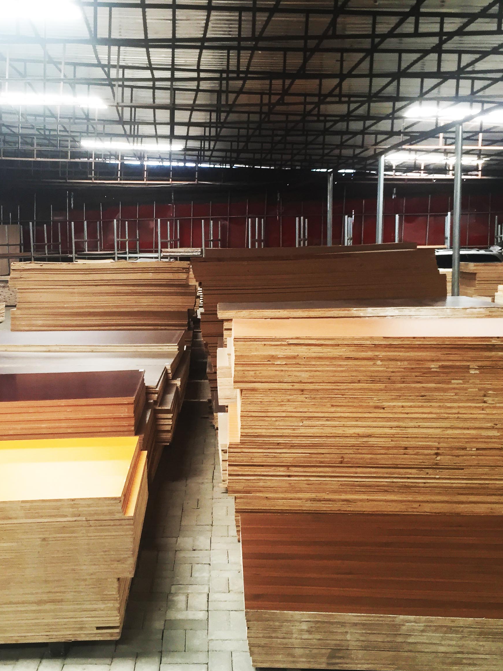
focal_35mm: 41
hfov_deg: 34.9
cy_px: 354
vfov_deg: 45.8
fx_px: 794
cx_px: 180
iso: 80
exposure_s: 1/33
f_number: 2.2
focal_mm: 4.15
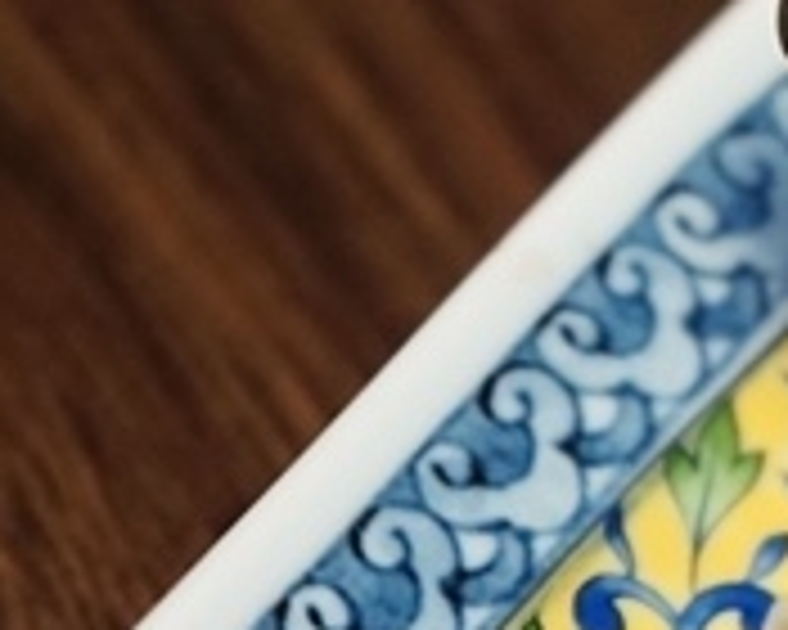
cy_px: 191
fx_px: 4898
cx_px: 1707
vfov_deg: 7.4
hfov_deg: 8.6
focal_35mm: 210
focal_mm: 49
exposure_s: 1/60
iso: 2500
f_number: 4.5
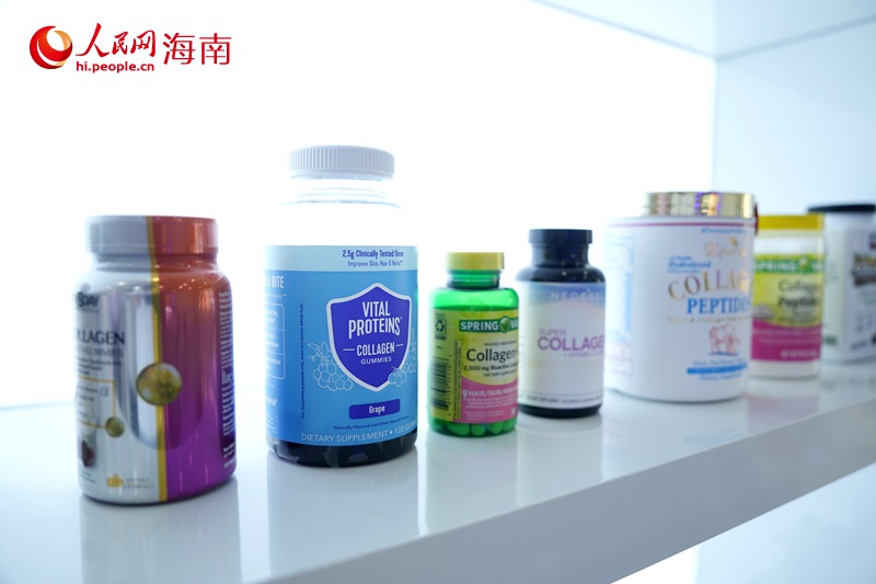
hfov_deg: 71.5
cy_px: 292
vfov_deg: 51.3
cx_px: 438
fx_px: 608
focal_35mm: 25
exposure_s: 1/125
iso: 200
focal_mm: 25
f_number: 2.8
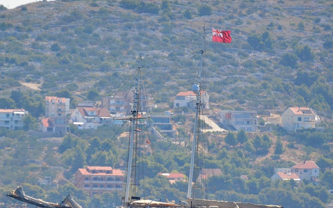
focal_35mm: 649
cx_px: 155
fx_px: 5891
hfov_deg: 3.2
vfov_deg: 2.0
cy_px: 137
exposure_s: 1/8000
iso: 2000
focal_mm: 280
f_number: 5.6
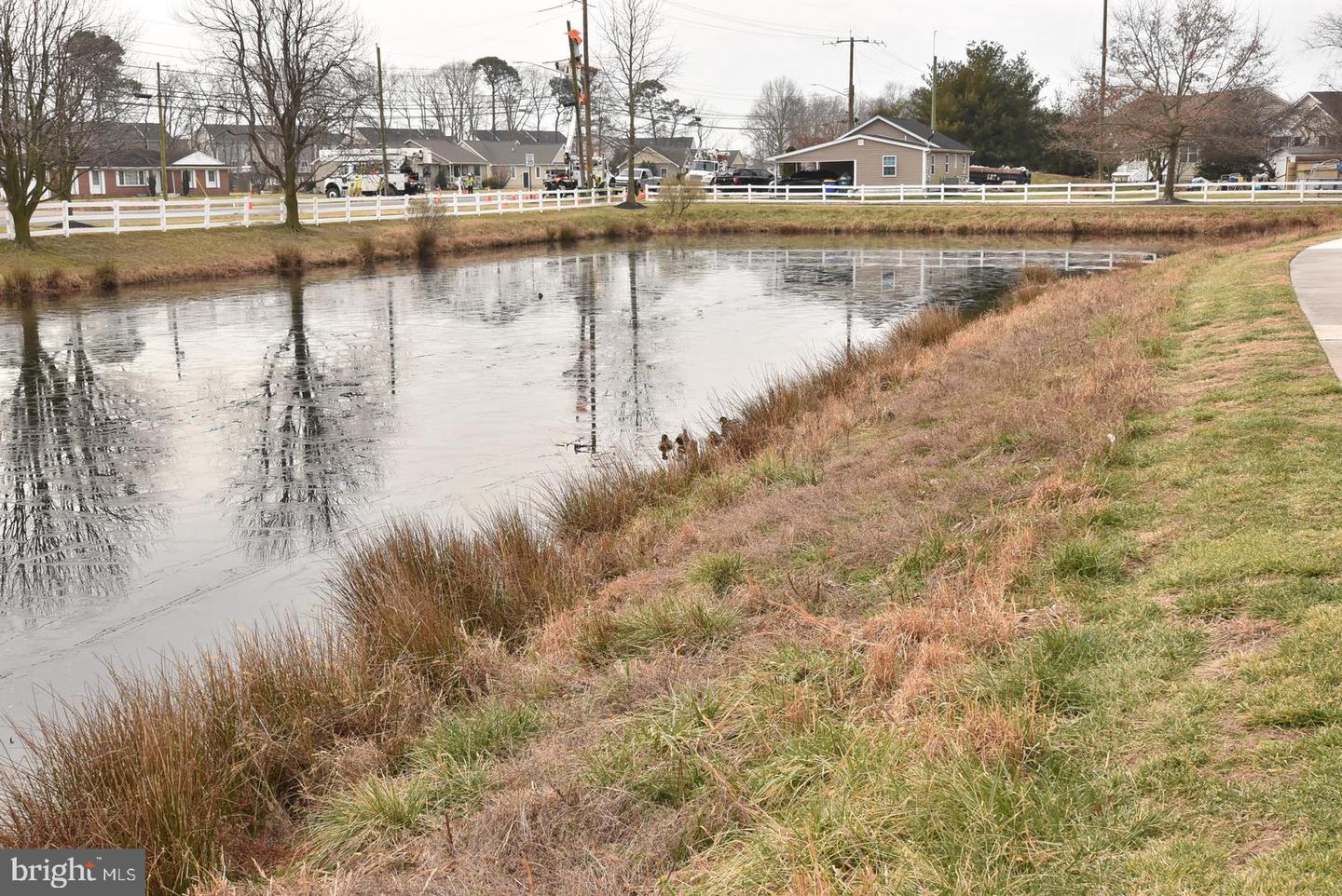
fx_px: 1567
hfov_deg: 46.4
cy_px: 448
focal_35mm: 42
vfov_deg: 31.9
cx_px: 671
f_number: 11
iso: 800
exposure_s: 1/500
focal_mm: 28
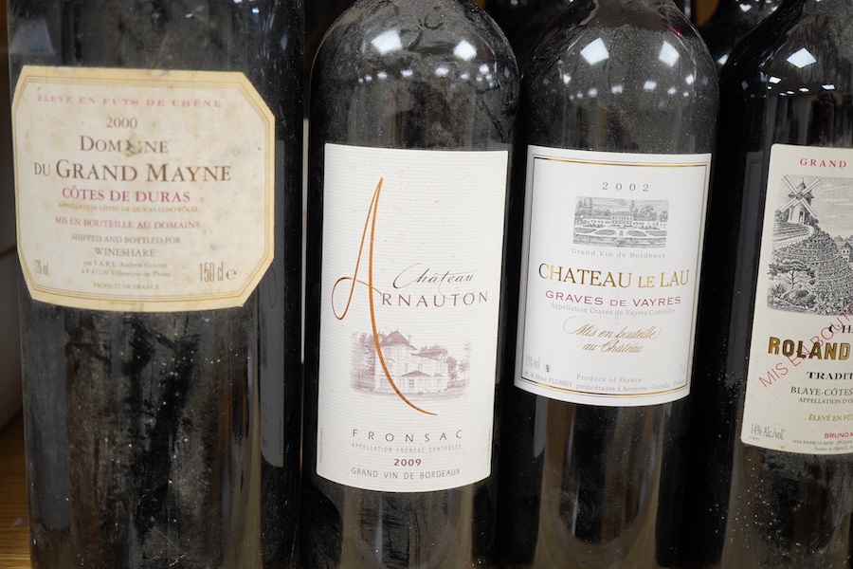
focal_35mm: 45
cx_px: 426
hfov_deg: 43.6
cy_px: 284
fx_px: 1066
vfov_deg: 29.9
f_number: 5.6
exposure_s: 1/125
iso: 1250
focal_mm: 30
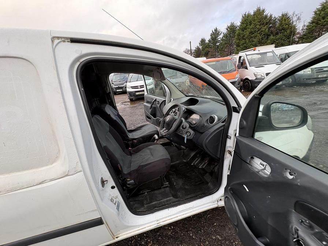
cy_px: 123
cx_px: 164
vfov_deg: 85.7
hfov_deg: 102.1
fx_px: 133
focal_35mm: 14
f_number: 2.2
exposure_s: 1/99
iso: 64
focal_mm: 2.22
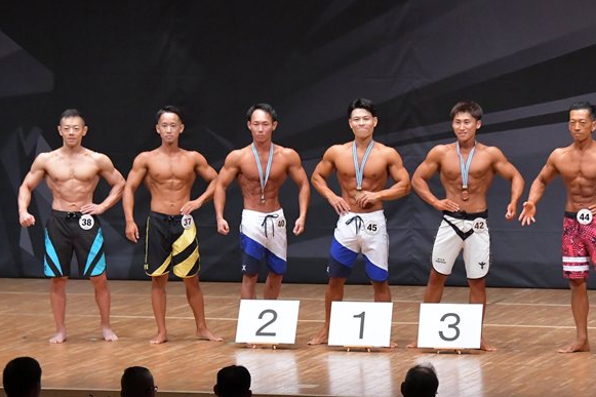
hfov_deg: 10.3
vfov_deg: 6.9
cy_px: 231
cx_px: 377
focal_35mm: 200
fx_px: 3310
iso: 6400
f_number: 5.6
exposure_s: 1/400
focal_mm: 100
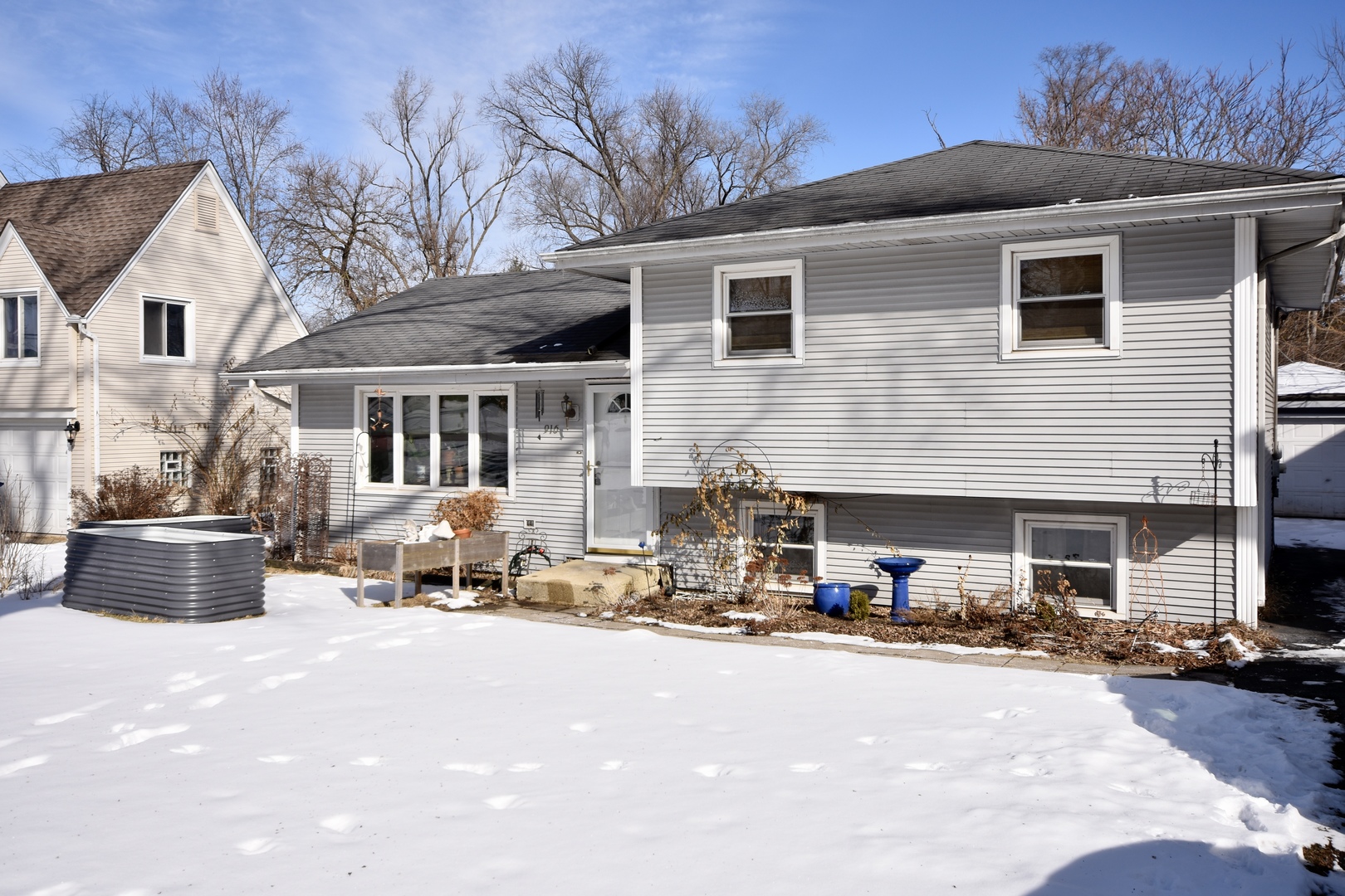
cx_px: 672
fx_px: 1121
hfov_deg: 61.9
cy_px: 448
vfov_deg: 43.6
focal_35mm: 30
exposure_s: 1/250
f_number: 9
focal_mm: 20
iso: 100
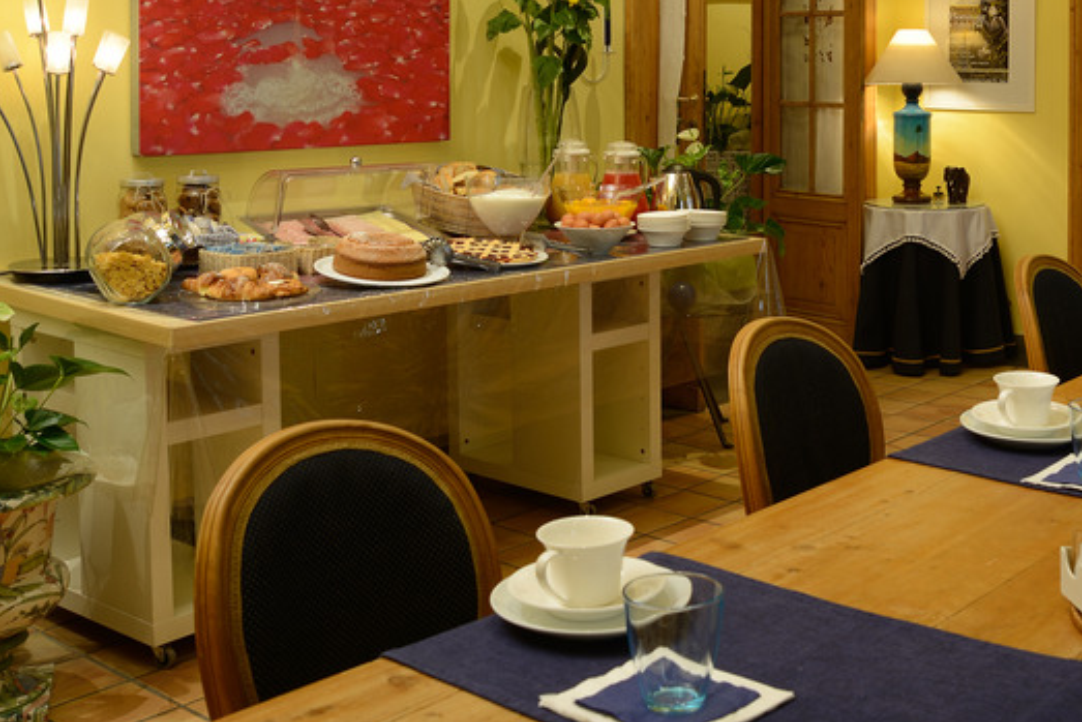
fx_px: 1413
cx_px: 803
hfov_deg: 40.8
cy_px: 44
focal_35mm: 47
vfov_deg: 27.4
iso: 100
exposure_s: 1/1.3
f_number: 7.1
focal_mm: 24
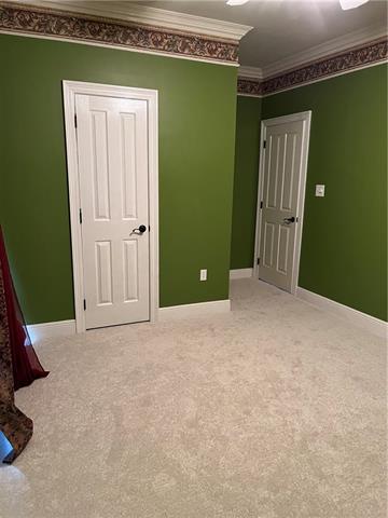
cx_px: 194
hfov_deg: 53.1
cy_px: 259
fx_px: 389
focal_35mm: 26
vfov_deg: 67.3
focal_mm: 5.1
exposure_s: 1/40
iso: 640
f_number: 1.6
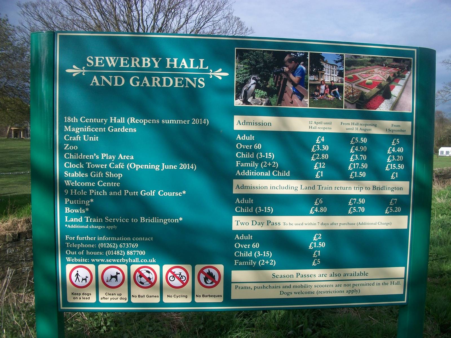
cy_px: 169
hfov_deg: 56.8
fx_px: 417
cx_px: 226
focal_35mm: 32
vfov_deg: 44.2
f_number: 5.5
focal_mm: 5.7
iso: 80
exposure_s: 1/320
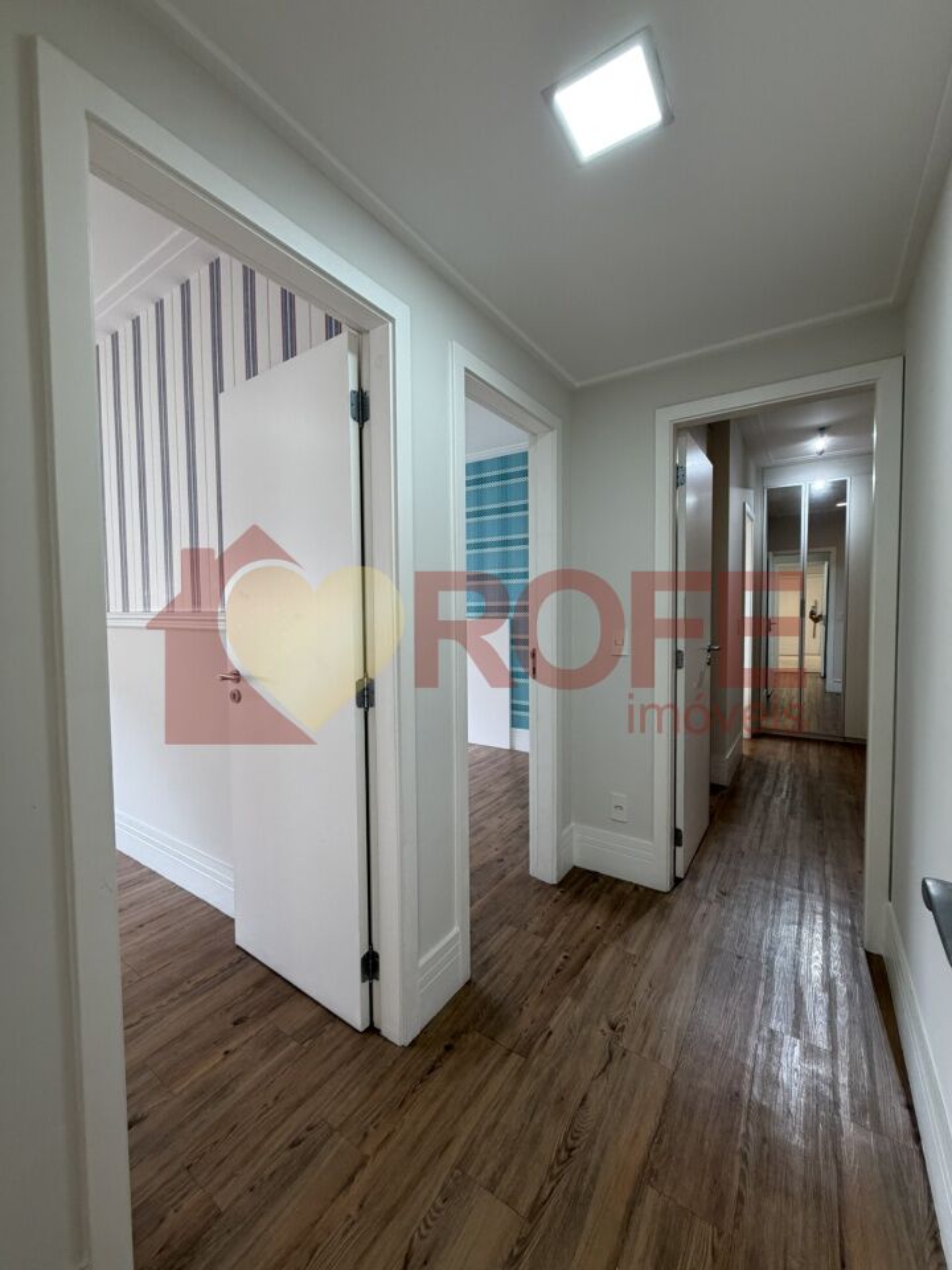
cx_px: 476
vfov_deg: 102.1
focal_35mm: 14
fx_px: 513
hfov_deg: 85.7
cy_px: 635
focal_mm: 2.22
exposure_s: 1/120
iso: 160
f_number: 2.2
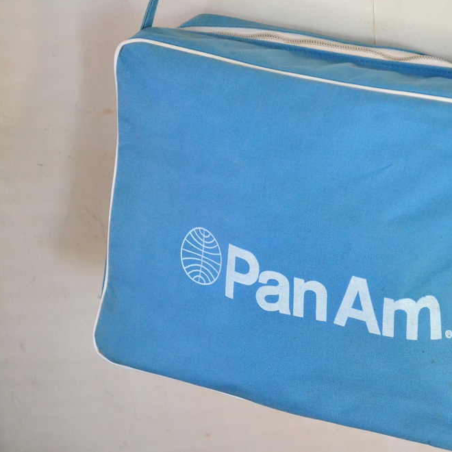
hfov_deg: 20.3
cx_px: 336
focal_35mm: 85
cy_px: 225
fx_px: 1256
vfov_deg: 20.4
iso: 3200
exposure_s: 1/40
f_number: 5.3
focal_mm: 44
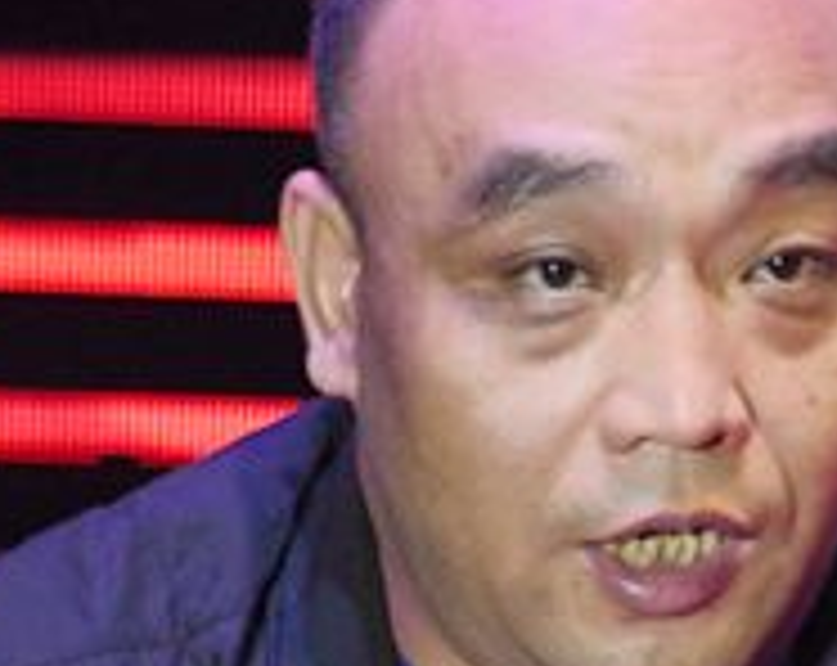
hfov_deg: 1.2
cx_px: 576
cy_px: 659
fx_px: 39404
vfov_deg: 1.0
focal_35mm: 1594
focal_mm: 300
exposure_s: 1/400
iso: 2500
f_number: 6.3
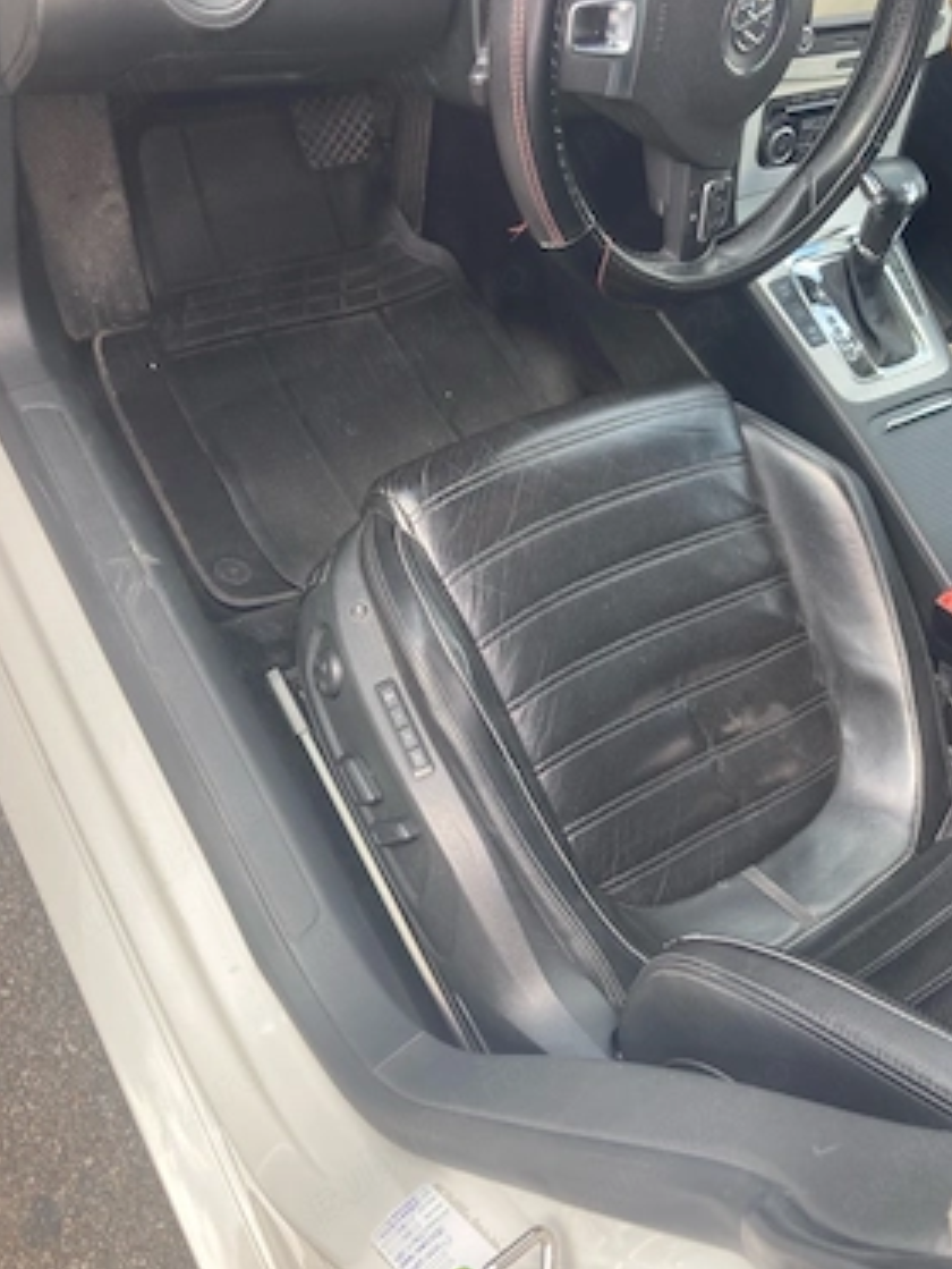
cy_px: 650
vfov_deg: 59.9
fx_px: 1099
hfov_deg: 46.8
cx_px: 486
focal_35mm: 30
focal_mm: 3.99
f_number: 1.8
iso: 20
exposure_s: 1/121
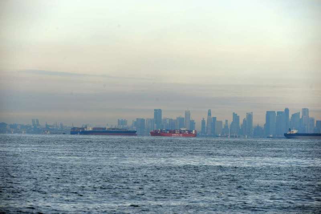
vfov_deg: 6.9
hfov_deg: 10.3
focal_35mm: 200
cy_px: 107
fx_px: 1784
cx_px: 160
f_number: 7.1
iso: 100
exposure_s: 1/200
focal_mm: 200
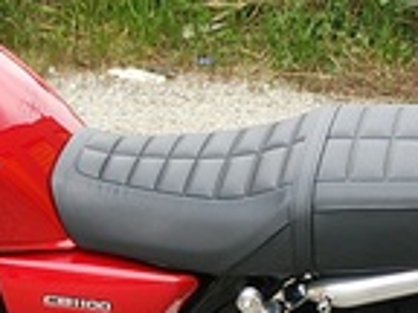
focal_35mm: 104
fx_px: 1256
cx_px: 93
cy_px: 219
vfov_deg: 14.2
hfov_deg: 18.7
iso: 32
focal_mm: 4.06
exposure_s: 1/200
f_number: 1.94
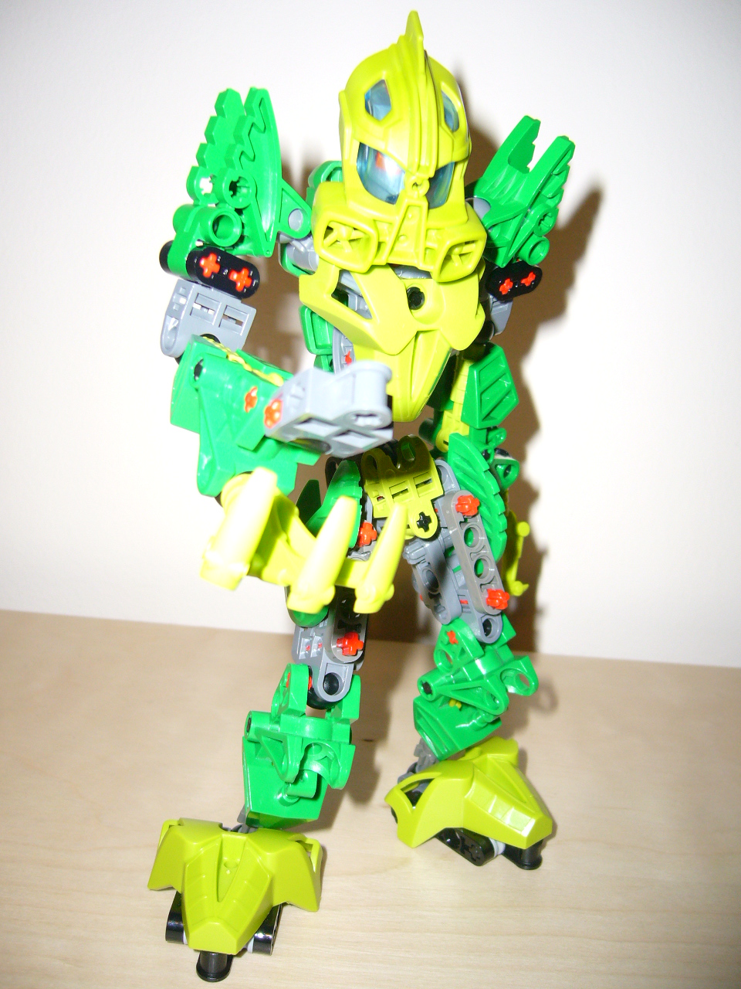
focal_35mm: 35
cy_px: 494
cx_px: 370
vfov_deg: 52.6
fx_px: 999
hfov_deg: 40.7
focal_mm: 5.8
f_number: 2.8
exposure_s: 1/30
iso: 100
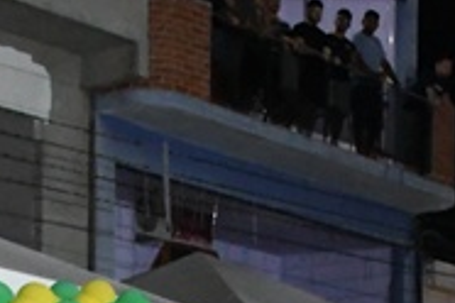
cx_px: 404
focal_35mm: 149
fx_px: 1883
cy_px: 793
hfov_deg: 13.7
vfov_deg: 8.3
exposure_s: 1/80
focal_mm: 18
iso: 8000
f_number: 5
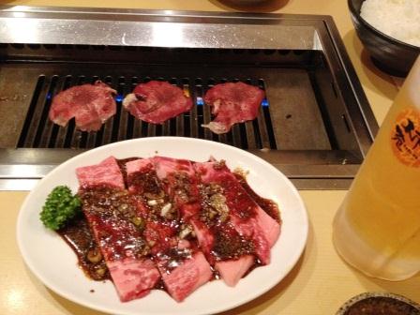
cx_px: 210
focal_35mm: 35
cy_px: 158
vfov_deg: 40.7
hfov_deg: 52.6
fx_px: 425
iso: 400
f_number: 2.4
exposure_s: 1/17
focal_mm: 4.28
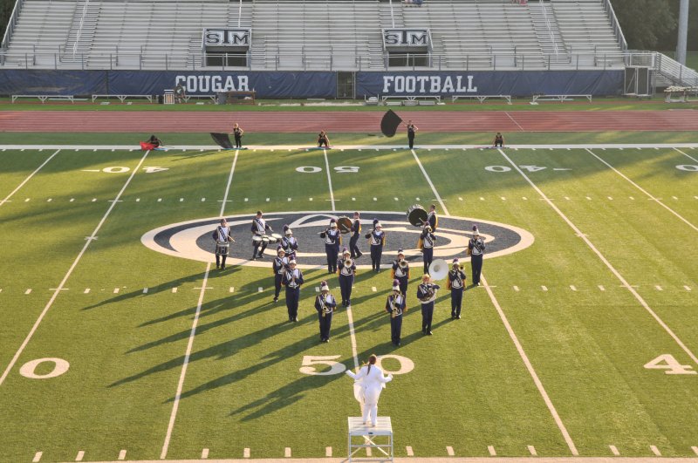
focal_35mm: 82
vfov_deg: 16.5
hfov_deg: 24.7
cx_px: 349
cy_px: 232
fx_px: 1597
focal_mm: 55
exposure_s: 1/200
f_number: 7.1
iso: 200
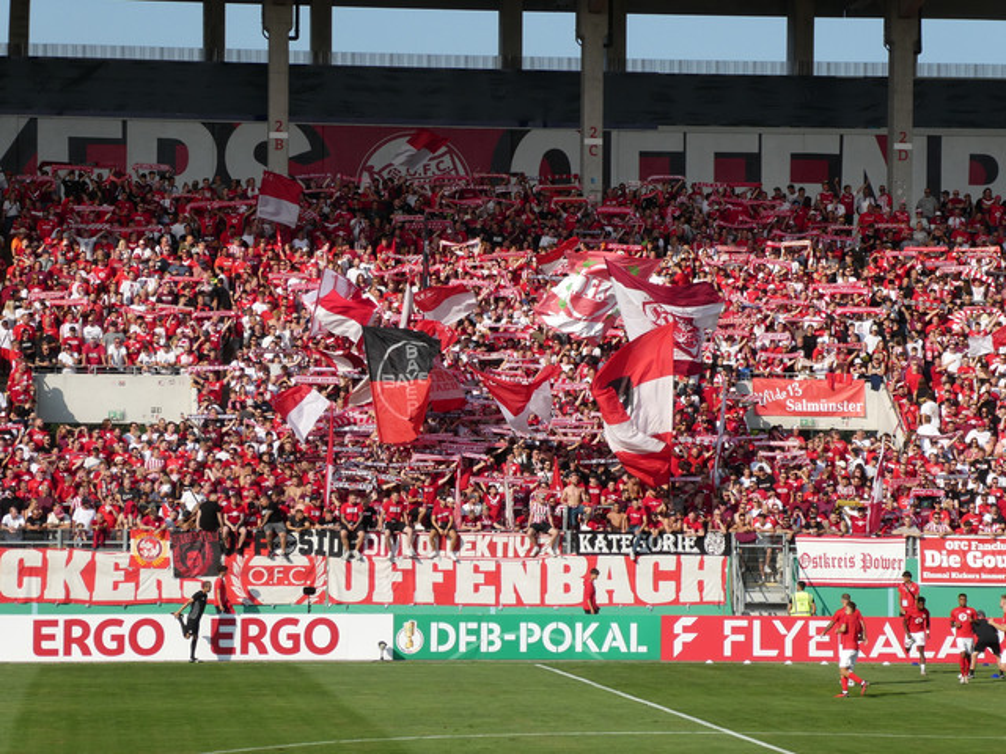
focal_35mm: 124
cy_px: 377
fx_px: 3604
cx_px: 503
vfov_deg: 12.0
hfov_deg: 15.9
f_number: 5.2
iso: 80
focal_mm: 22.3
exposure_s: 1/400
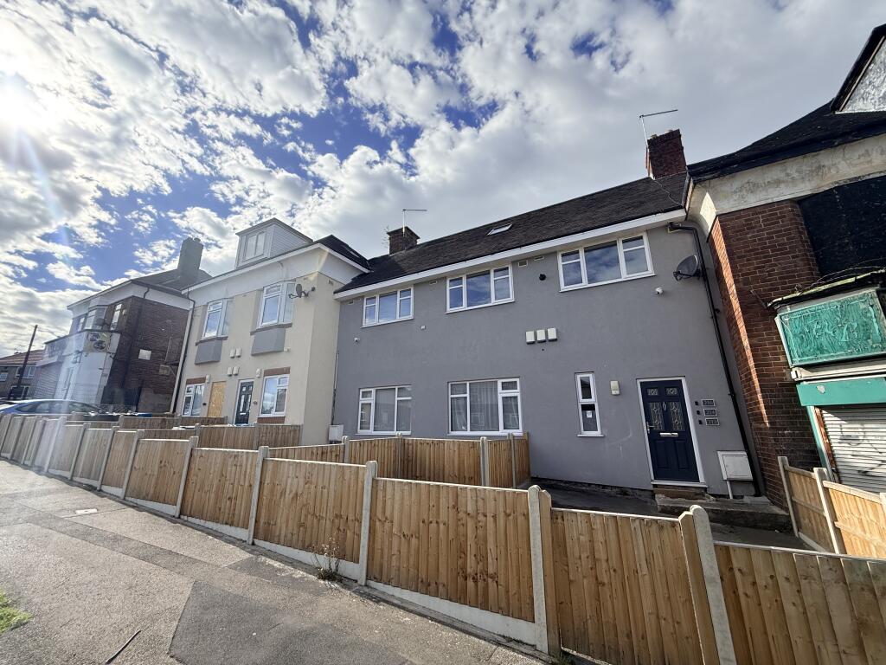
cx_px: 443
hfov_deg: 102.1
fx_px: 358
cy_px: 332
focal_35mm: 14
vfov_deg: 85.7
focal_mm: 2.22
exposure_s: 1/1848
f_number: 2.2
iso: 64
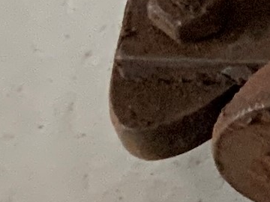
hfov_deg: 7.2
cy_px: -104
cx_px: 916
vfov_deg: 6.4
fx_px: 1802
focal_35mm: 231
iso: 80
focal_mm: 3
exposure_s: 1/60
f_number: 1.8
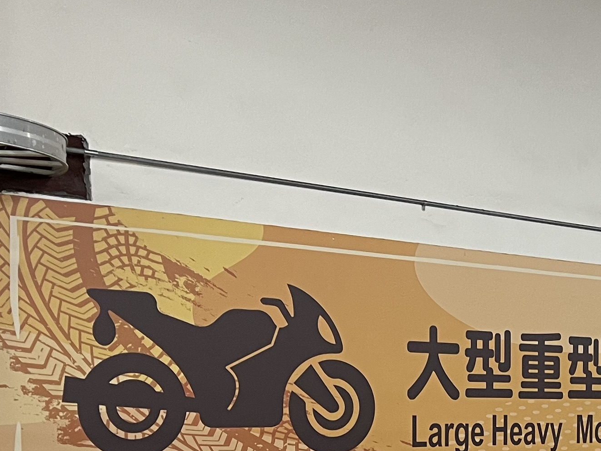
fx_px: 1371
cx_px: 588
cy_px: 480
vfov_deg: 18.1
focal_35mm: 79
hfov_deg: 23.8
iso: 160
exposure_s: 1/60
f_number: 1.5
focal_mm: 5.7
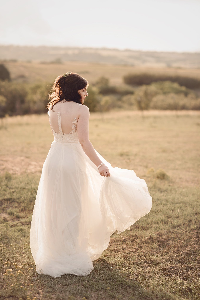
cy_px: 149
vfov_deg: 23.6
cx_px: 100
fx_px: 717
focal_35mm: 86
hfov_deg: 15.9
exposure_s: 1/1000
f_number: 2.5
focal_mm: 85
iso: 200
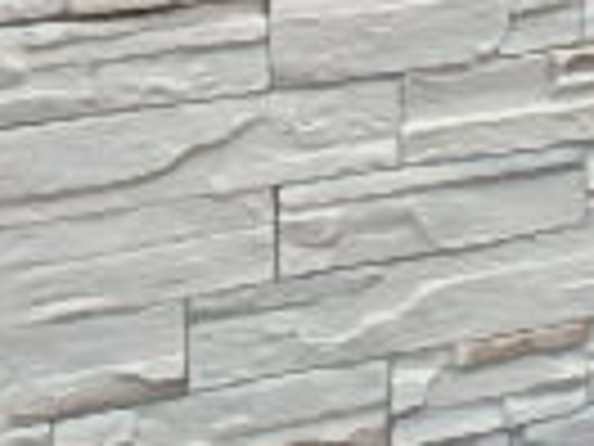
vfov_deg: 11.9
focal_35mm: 102
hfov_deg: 14.2
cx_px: 1364
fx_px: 1750
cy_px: -613
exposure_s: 1/40
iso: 200
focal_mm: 3.7
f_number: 3.5
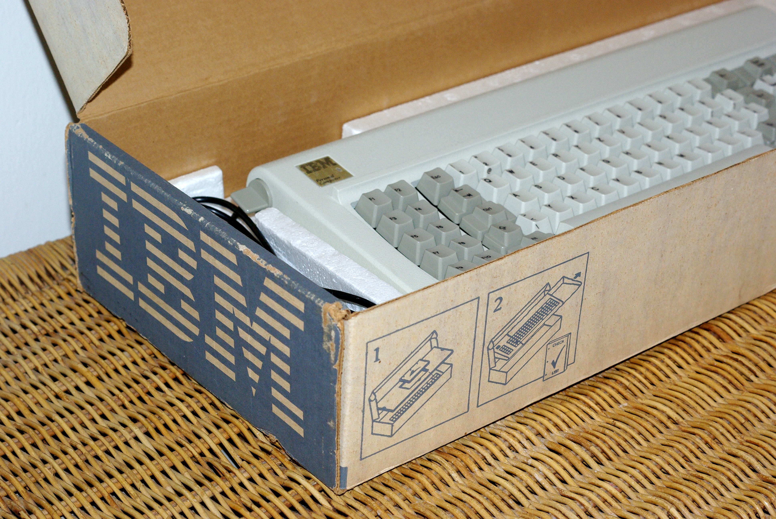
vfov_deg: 18.2
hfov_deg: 27.0
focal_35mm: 75
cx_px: 388
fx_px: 1619
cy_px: 260
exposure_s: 1/60
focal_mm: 50
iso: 800
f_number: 8
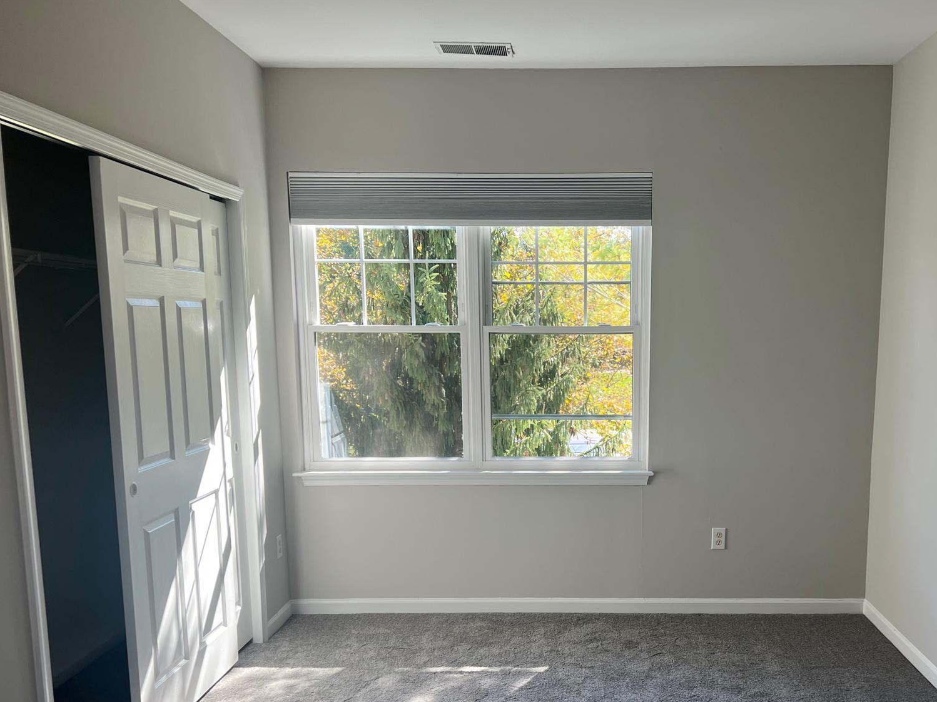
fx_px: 947
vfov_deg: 40.2
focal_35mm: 35
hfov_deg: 52.2
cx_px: 569
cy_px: 470
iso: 40
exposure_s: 1/152
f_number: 1.5
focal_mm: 5.7
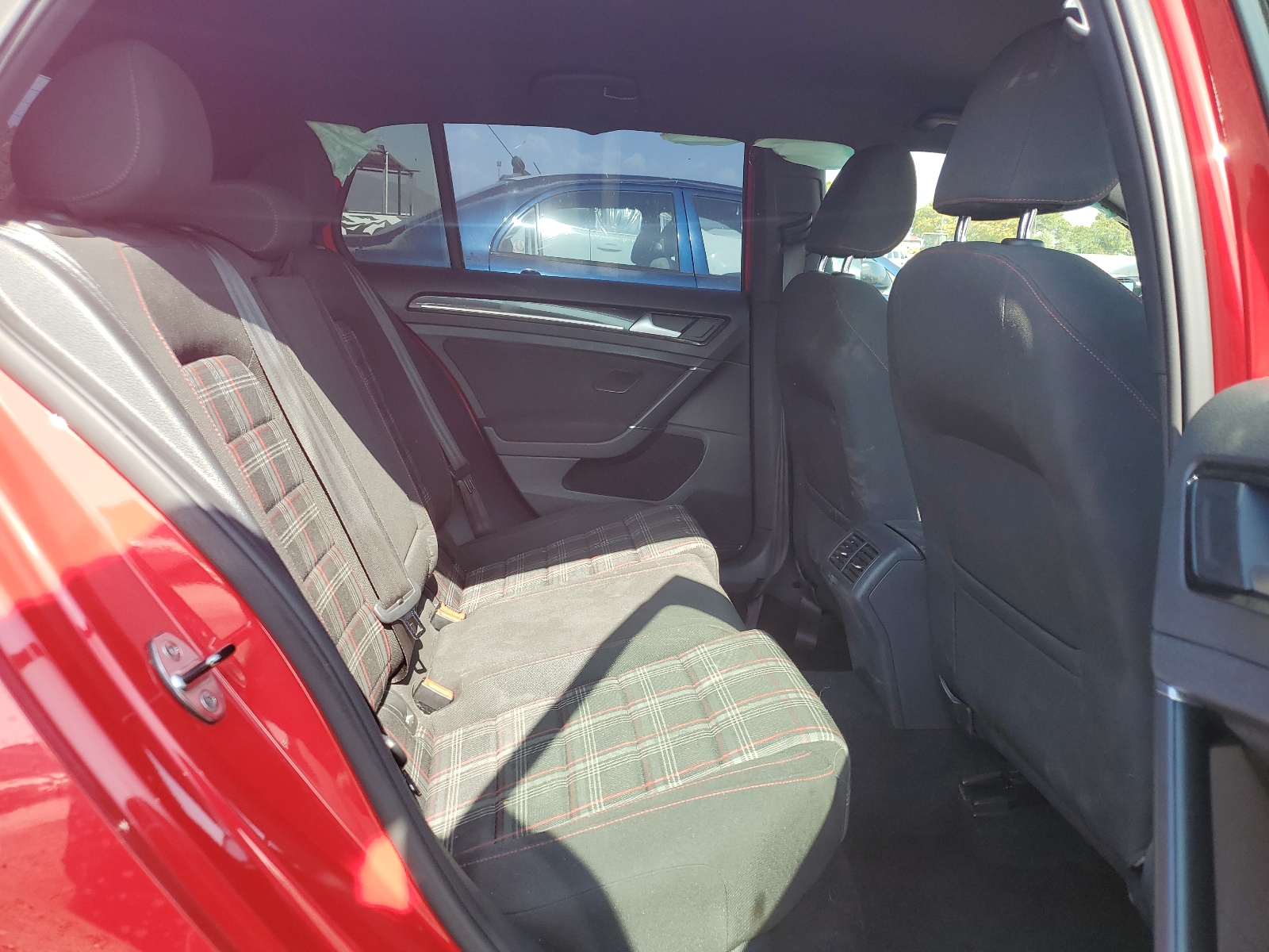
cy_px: 476
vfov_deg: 53.1
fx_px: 953
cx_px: 634
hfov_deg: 67.3
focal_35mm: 26
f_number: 1.5
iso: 50
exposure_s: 1/357
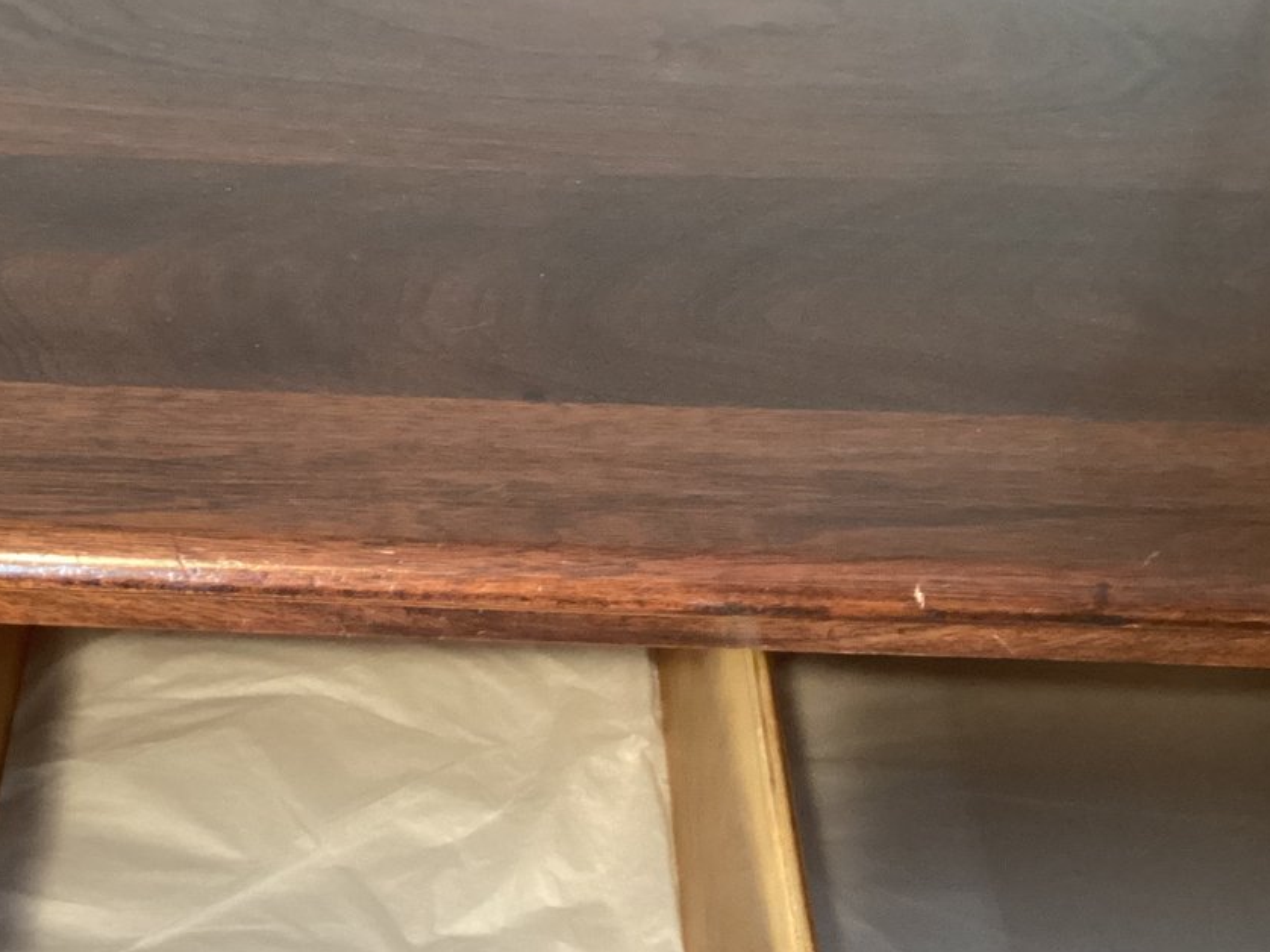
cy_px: 772
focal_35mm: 56
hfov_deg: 33.5
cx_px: 290
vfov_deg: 25.6
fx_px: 2054
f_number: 2.4
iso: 400
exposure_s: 1/33
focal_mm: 3.3
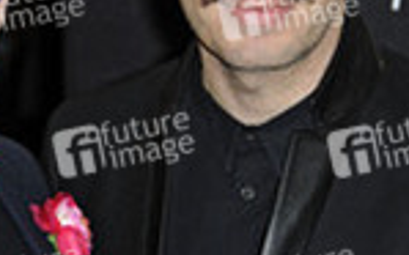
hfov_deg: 5.9
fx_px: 3989
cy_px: 77
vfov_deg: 3.7
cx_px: 51
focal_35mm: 358
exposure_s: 1/160
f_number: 5.6
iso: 500
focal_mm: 116
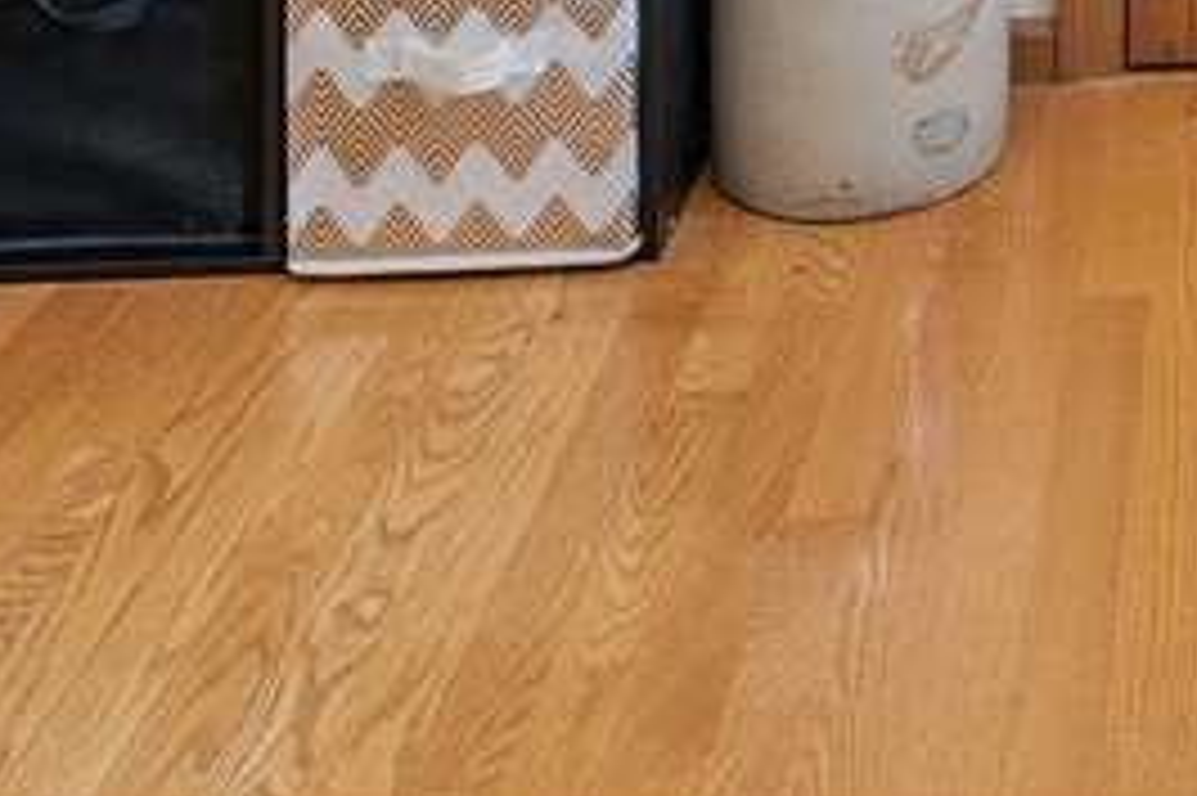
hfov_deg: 23.8
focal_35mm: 77
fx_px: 2559
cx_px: 1467
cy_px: -1109
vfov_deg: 13.2
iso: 800
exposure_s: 1/40
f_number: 8
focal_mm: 16
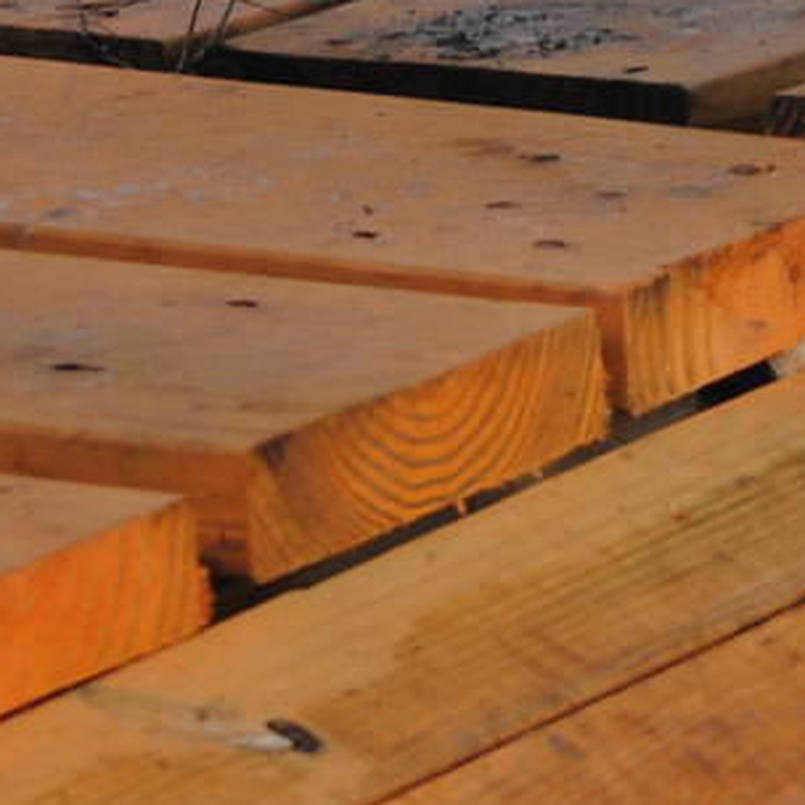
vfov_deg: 3.6
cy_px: -563
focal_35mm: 483
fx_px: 12708
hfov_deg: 3.6
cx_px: 1644
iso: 200
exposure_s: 1/160
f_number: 4.5
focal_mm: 72
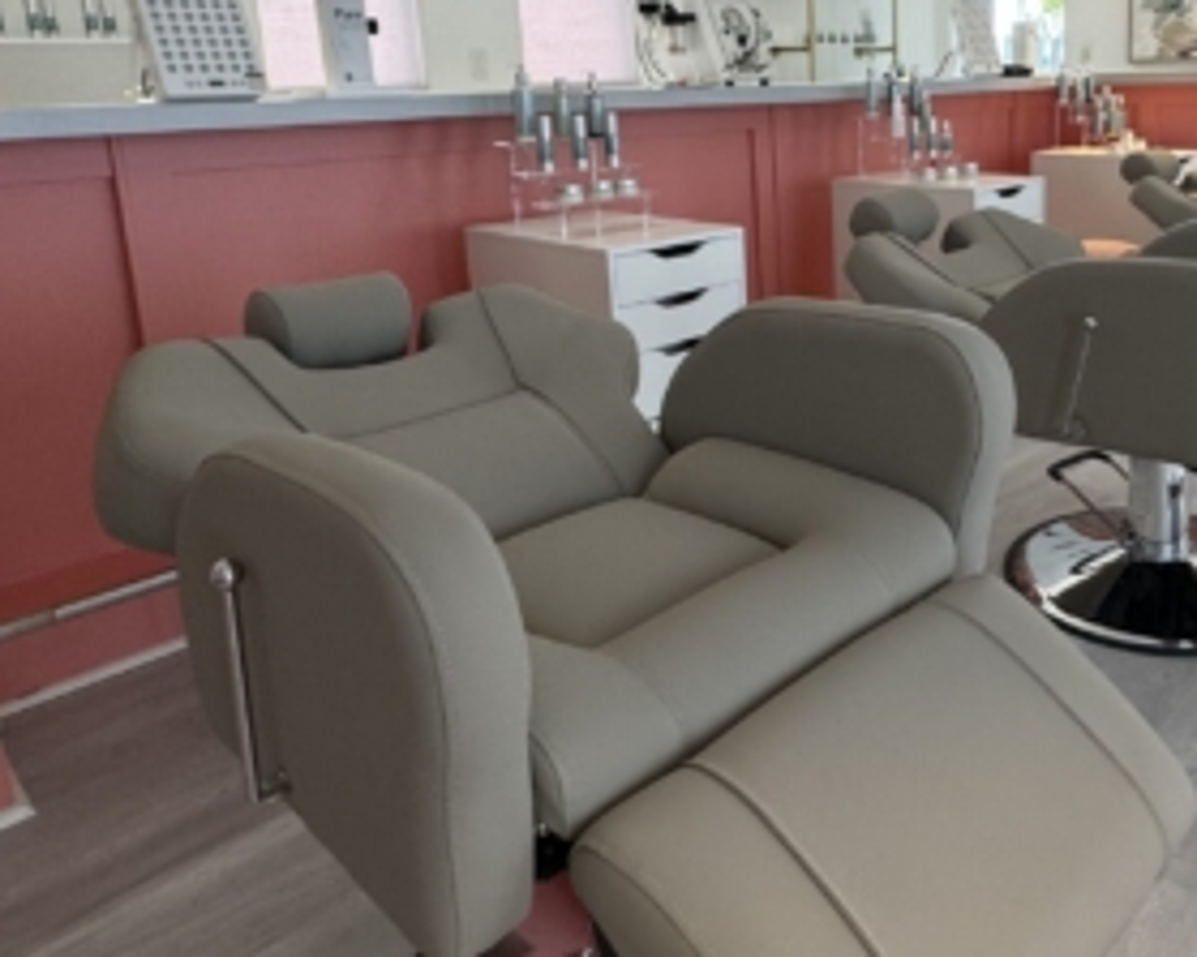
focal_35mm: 29
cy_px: 275
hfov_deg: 58.0
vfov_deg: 48.6
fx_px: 1027
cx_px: 867
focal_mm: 2.22
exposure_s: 1/60
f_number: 2.2
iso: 160
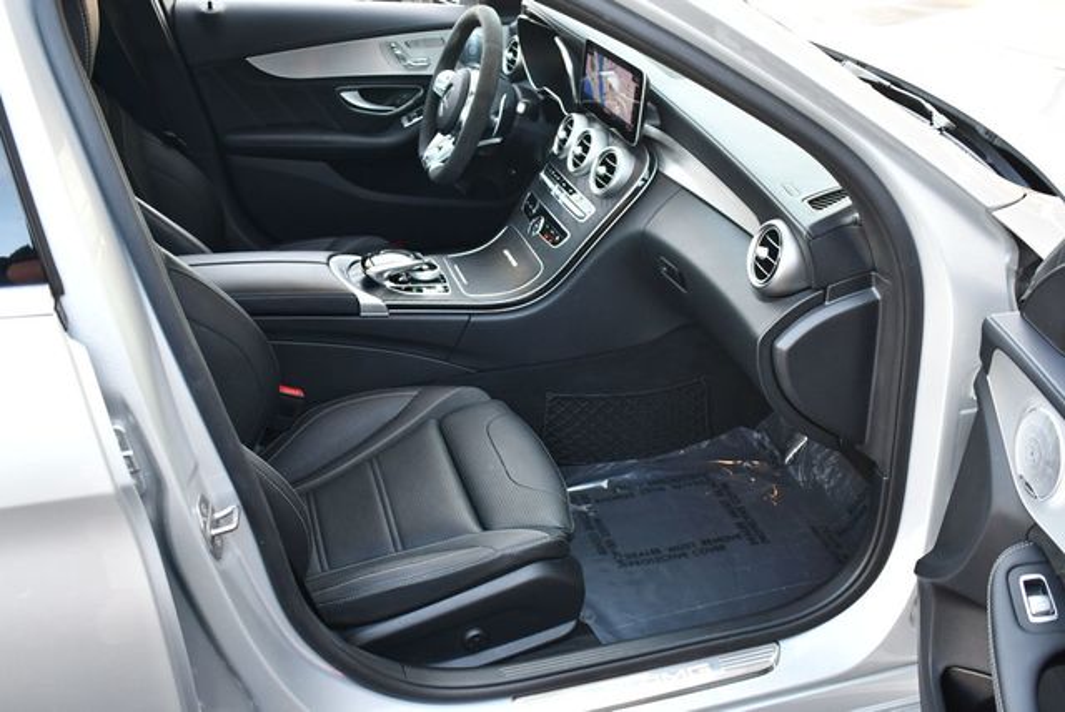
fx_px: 1066
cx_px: 532
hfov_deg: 53.1
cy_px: 356
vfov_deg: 36.9
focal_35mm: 36
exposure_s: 1/160
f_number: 3.5
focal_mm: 18
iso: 800
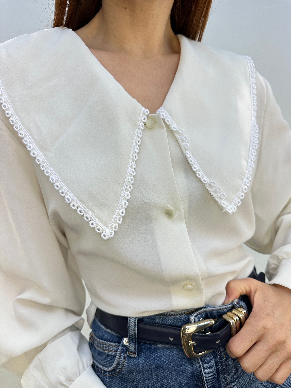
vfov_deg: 71.6
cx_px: 146
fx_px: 269
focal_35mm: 24
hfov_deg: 56.8
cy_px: 194
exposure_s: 1/604
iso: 80
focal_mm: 6.86
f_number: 1.78
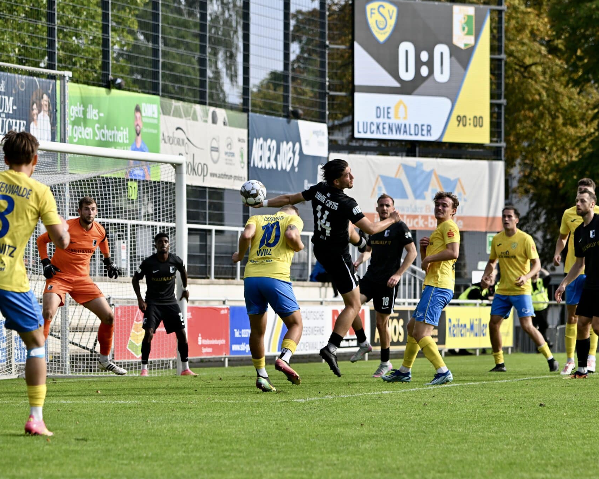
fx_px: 3209
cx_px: 280
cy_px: 240
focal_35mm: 181
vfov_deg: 8.5
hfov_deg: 10.7
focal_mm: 160
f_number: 5
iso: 500
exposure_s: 1/1600
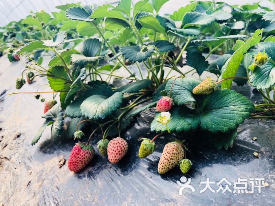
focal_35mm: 28
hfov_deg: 63.4
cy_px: 103
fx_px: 222
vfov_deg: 49.7
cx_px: 138
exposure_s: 1/353
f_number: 1.8
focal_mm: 4
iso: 20
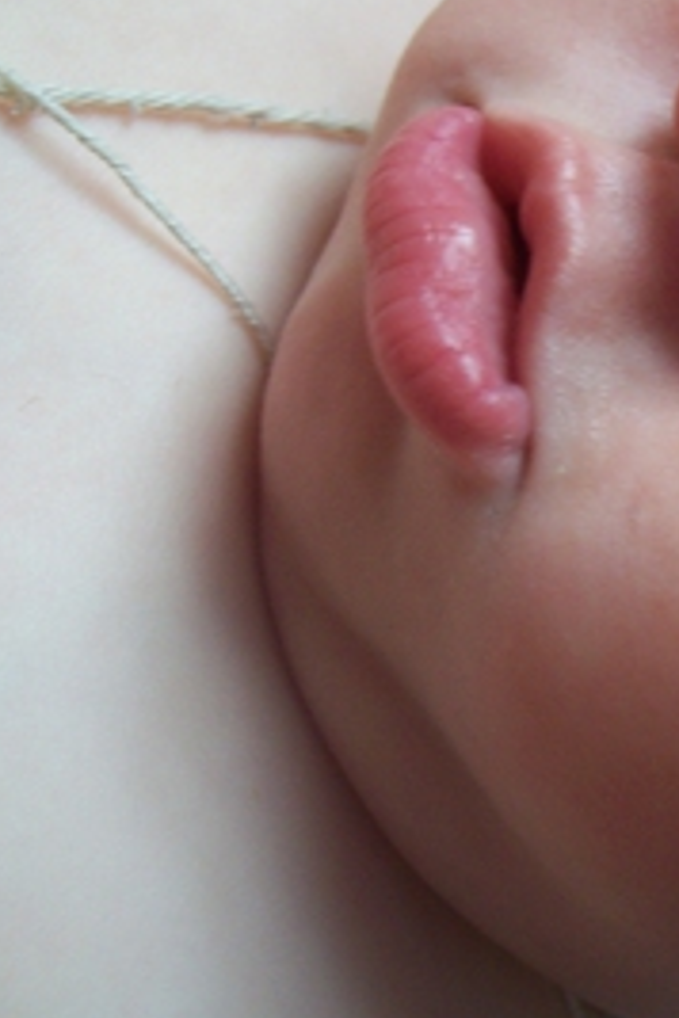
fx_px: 1782
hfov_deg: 20.9
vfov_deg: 31.9
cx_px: 668
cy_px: 452
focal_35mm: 63
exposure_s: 1/64
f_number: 2.7
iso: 101
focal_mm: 6
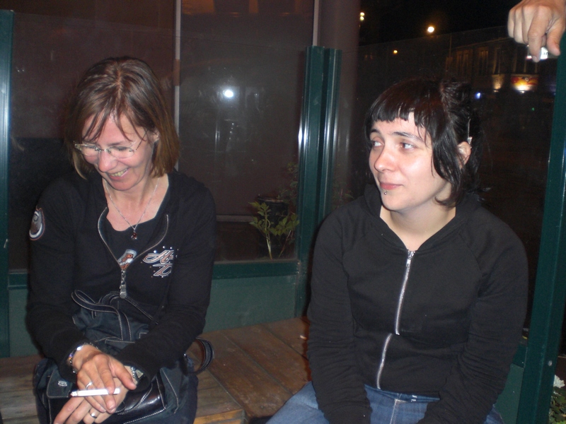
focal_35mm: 38
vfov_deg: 37.7
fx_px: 621
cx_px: 283
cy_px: 212
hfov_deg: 49.0
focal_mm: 6.3
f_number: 3.1
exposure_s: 1/60
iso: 200
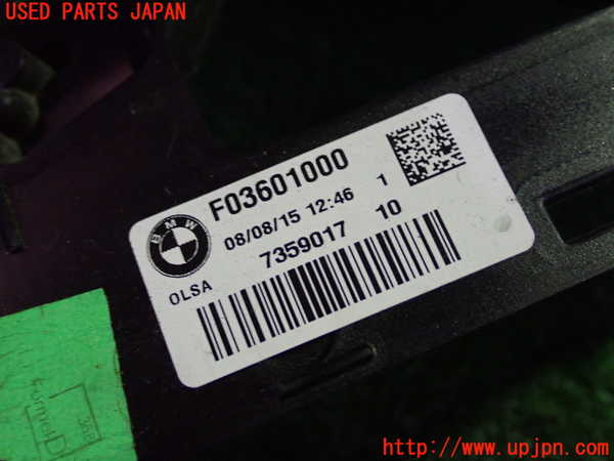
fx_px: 887
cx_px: 307
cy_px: 230
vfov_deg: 29.1
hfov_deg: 38.2
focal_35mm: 50
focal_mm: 9.01
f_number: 3.2
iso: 800
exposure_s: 1/50
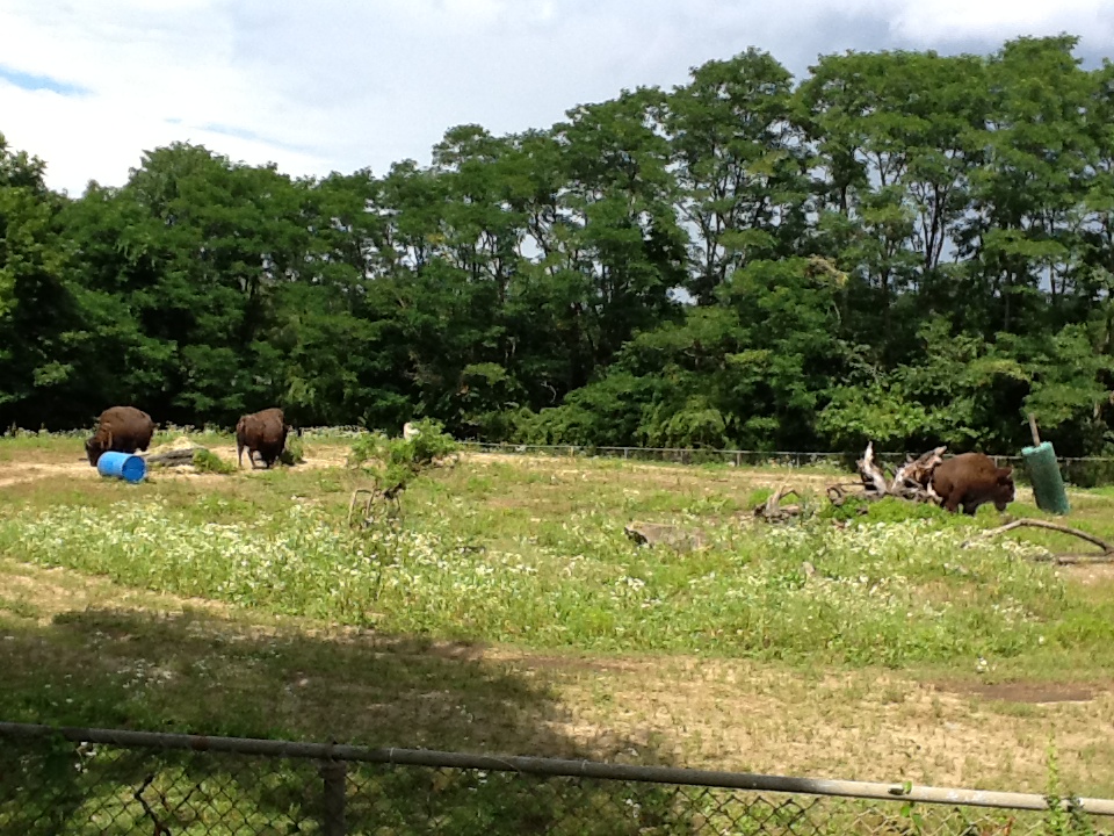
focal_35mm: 32
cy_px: 418
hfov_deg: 56.8
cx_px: 557
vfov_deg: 44.2
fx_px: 1030
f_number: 2.4
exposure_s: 1/990
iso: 80
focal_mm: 2.03
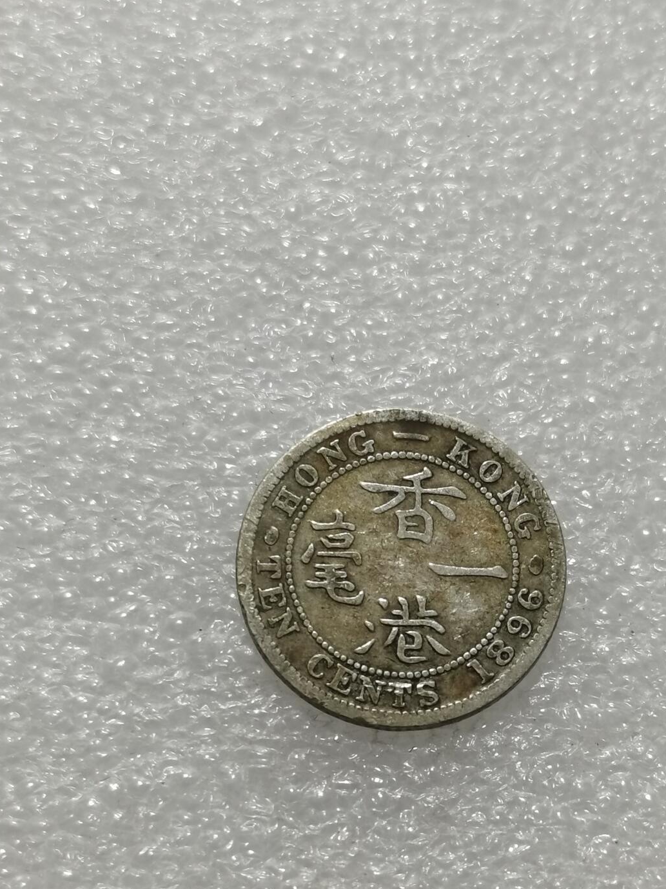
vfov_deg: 24.1
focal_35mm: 81
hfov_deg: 18.2
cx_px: 380
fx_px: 2079
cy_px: 534
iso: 80
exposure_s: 1/100
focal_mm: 5.58
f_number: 1.8
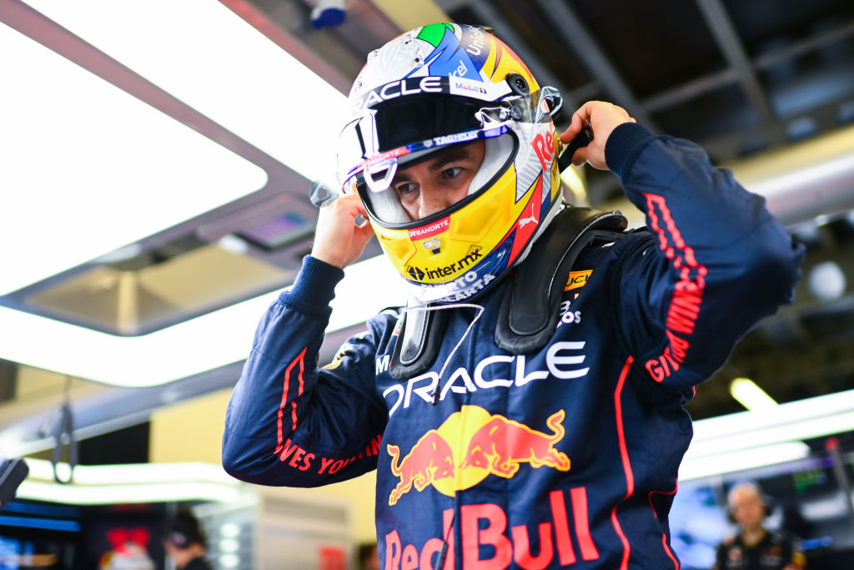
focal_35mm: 35
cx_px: 427
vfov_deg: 37.9
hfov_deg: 54.4
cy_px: 285
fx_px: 830
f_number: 1.6
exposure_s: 1/640
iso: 640
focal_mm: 35
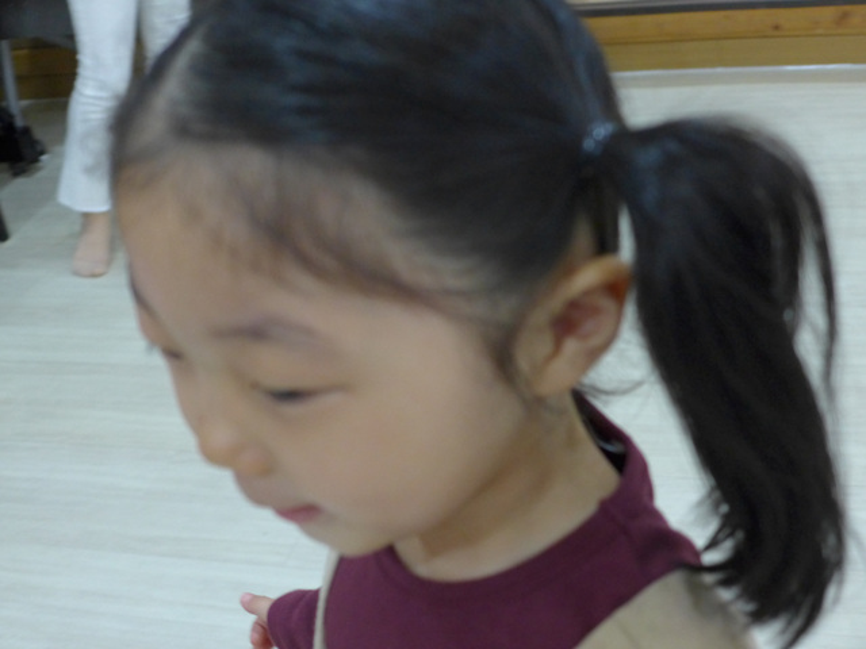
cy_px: 324
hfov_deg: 38.2
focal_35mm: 50
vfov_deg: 29.1
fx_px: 1251
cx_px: 433
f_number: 1.9
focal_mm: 9.8
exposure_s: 1/320
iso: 640
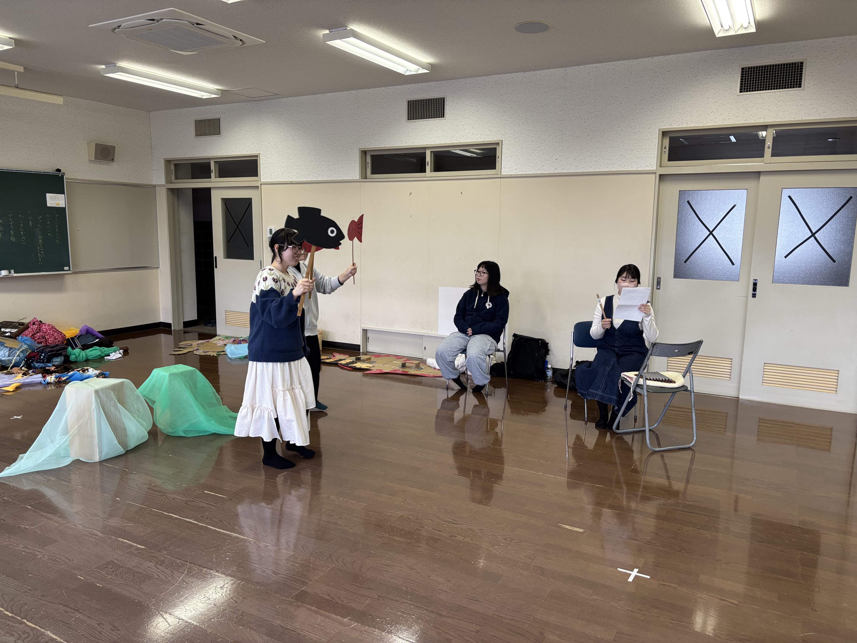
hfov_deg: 67.3
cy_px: 322
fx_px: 644
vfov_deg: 53.1
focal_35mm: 26
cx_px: 428
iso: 125
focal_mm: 5.96
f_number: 1.6
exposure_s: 1/100
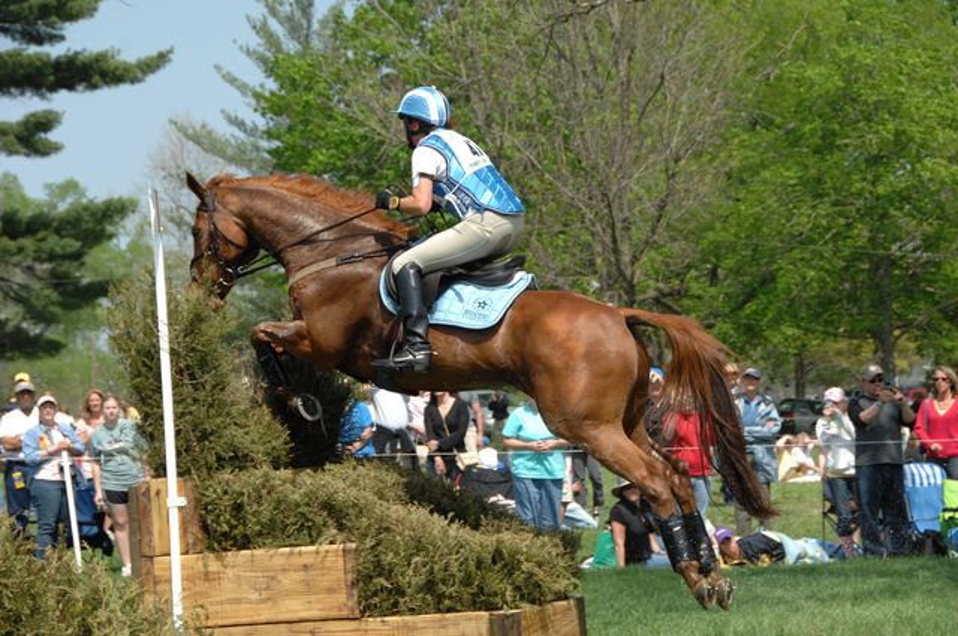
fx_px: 3269
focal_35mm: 123
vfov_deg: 11.1
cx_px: 479
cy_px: 318
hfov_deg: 16.7
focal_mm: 82
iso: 500
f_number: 7.1
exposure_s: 1/1000
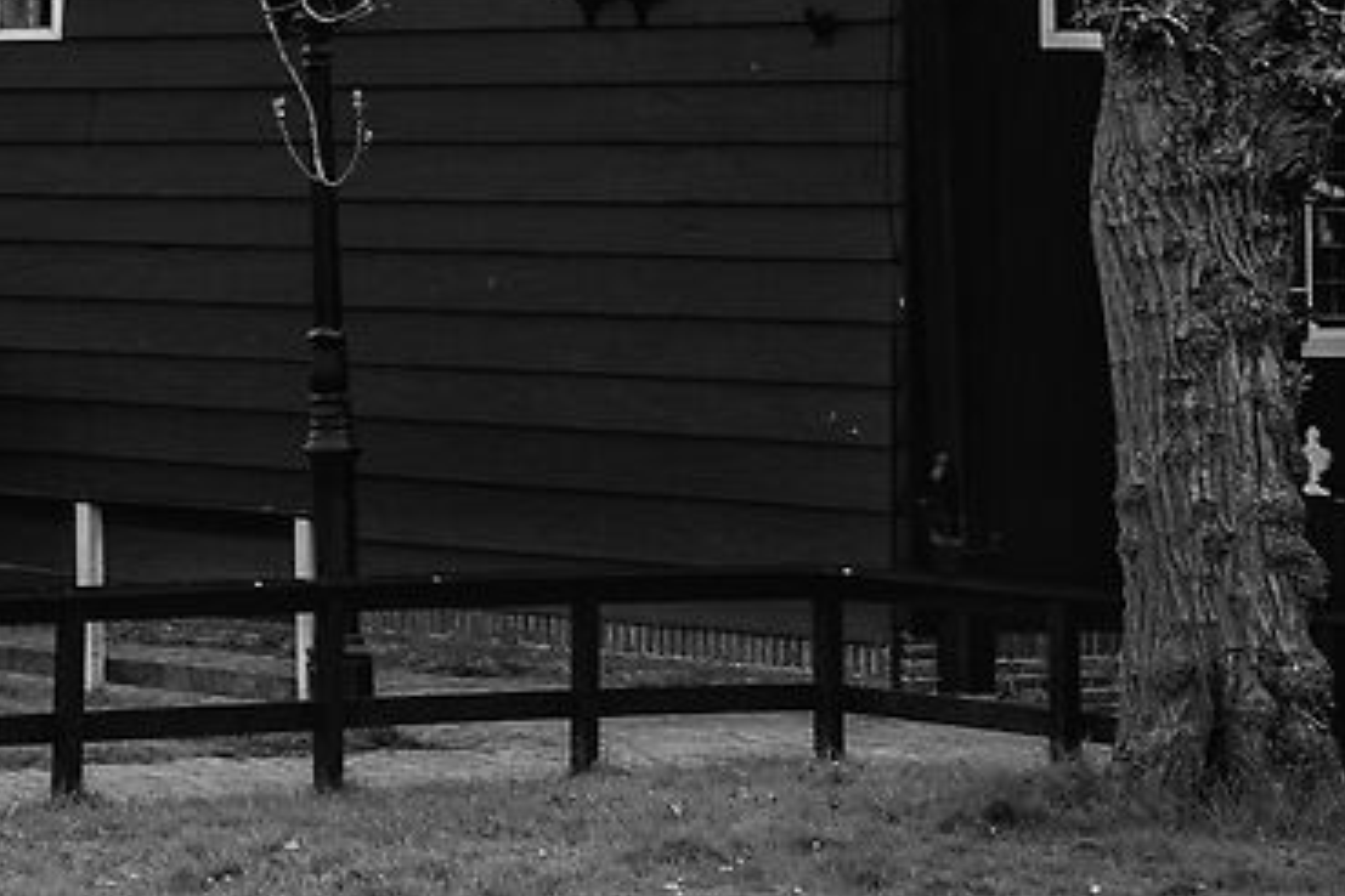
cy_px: -80
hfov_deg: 9.6
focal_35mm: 182
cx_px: -2165
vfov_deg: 7.5
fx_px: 6799
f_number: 4
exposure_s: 1/250
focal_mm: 28
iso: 200
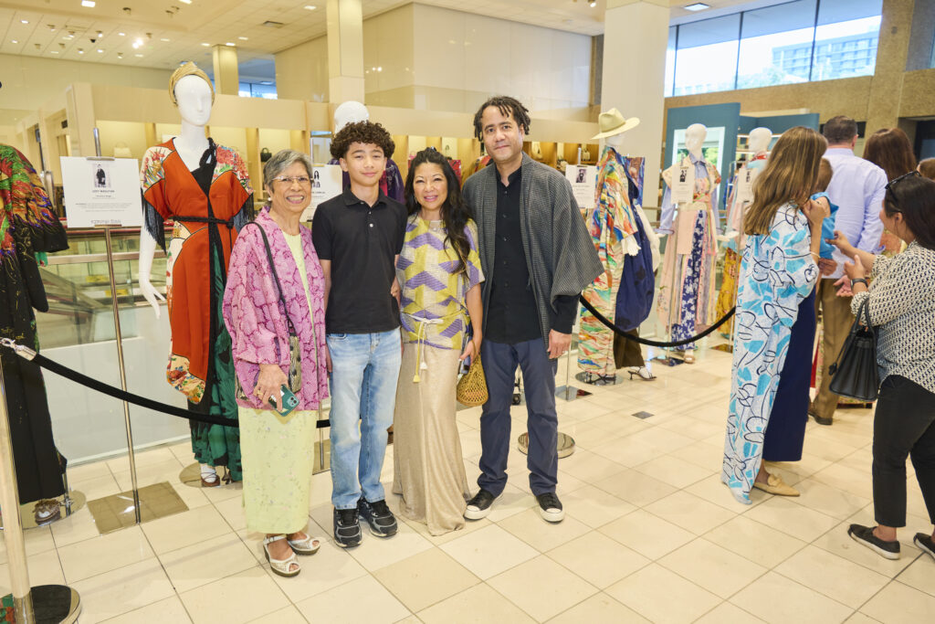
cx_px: 468
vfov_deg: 49.6
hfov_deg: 69.4
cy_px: 312
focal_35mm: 26
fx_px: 675
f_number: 5
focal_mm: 26
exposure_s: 1/125
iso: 640
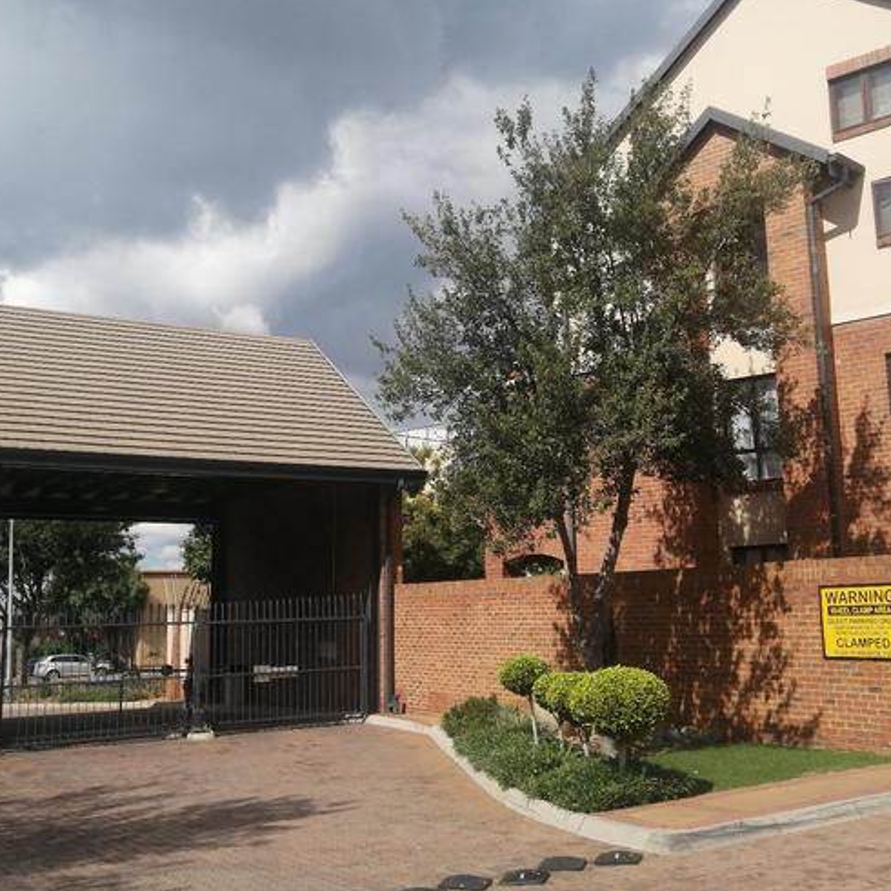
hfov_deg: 42.8
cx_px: 467
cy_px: 393
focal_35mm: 39
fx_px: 1136
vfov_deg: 42.8
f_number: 1.8
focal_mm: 3.62
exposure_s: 1/2045
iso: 50
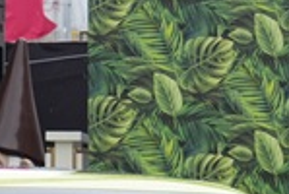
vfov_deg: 3.8
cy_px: 343
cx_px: 110
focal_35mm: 358
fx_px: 2880
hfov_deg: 5.7
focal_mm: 68
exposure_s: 1/500
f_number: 9
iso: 800
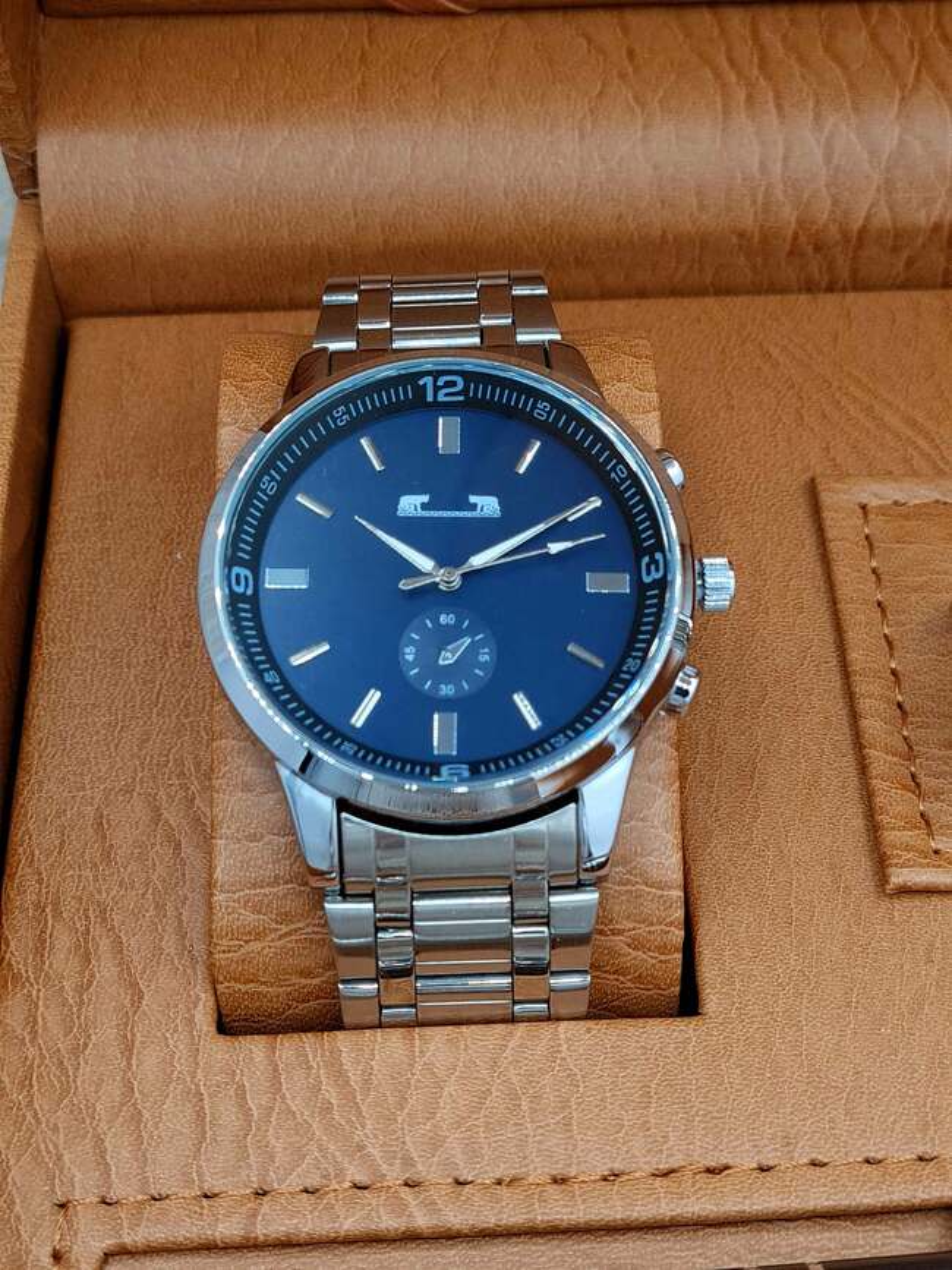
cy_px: 635
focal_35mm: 26
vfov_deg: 67.3
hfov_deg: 53.1
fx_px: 954
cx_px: 476
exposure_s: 1/489
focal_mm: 5.4
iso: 50
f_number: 1.8
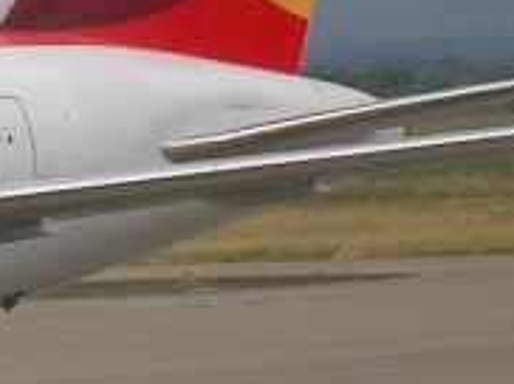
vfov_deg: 2.6
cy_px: 37
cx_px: -777
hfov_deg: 3.4
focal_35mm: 574
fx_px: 8512
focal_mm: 17.1
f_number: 8.2
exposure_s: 1/130
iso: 50
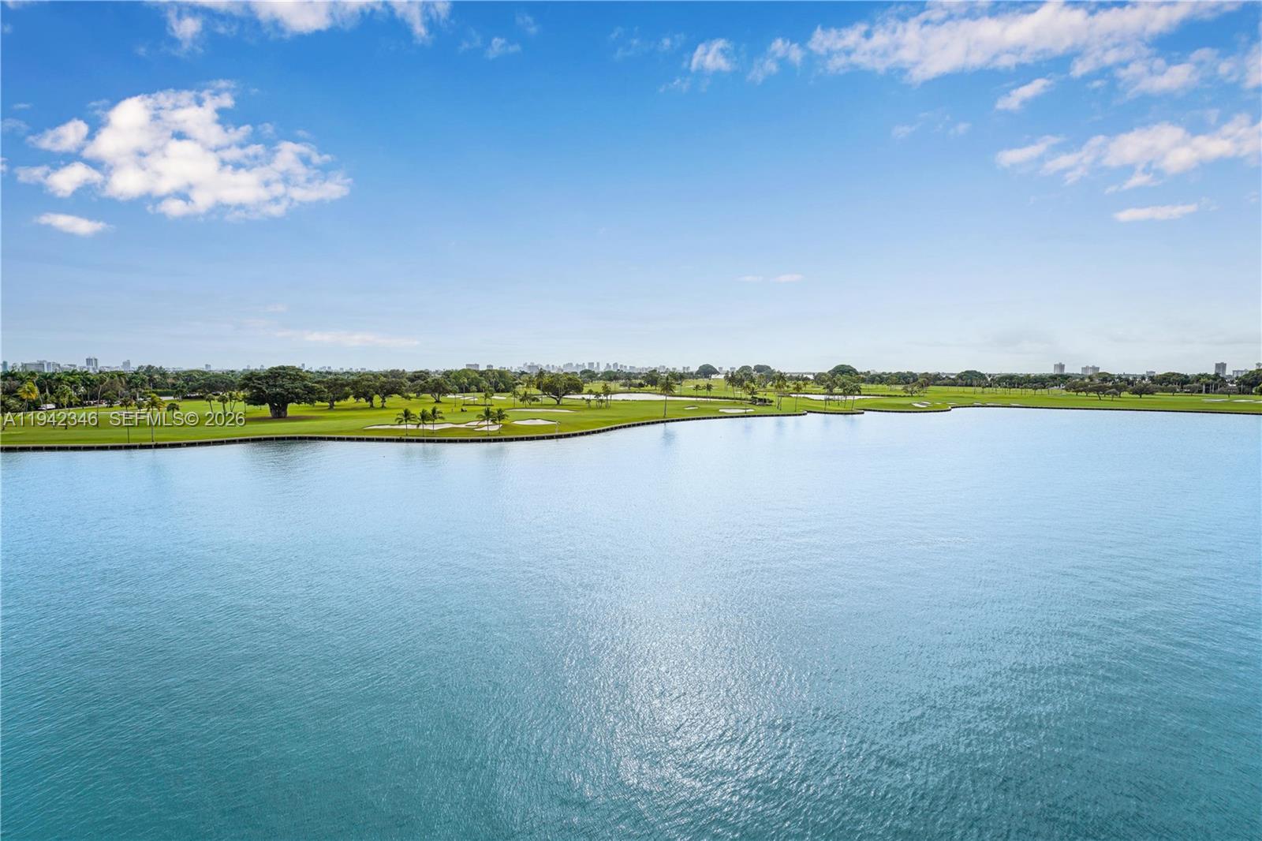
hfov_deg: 104.3
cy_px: 420
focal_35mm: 14
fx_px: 491
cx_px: 631
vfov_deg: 81.2
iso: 100
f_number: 9
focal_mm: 14
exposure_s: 1/400
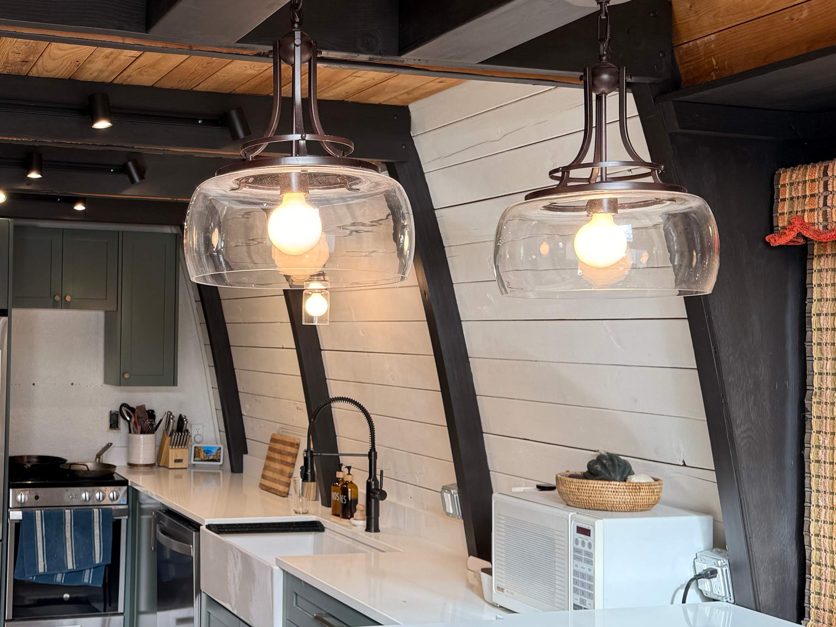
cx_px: 197
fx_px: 1135
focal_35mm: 47
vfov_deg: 30.9
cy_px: 291
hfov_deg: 39.2
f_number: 1.78
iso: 80
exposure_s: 1/120
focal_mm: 6.76
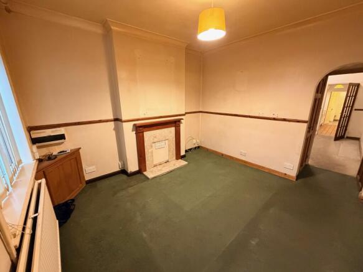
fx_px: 147
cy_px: 136
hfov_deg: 102.1
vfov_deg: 85.7
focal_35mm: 14
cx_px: 182
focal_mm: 2.22
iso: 800
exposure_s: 1/50
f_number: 2.2
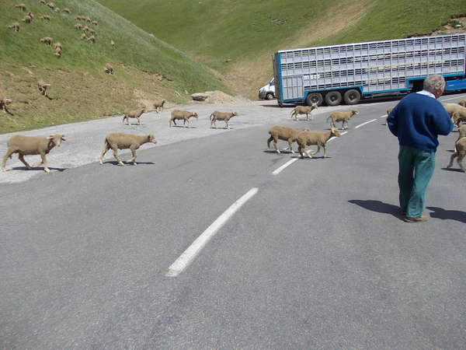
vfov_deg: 49.7
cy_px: 175
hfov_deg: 63.4
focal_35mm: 28
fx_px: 377
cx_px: 233
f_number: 5.4
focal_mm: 4
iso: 80
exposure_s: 1/400
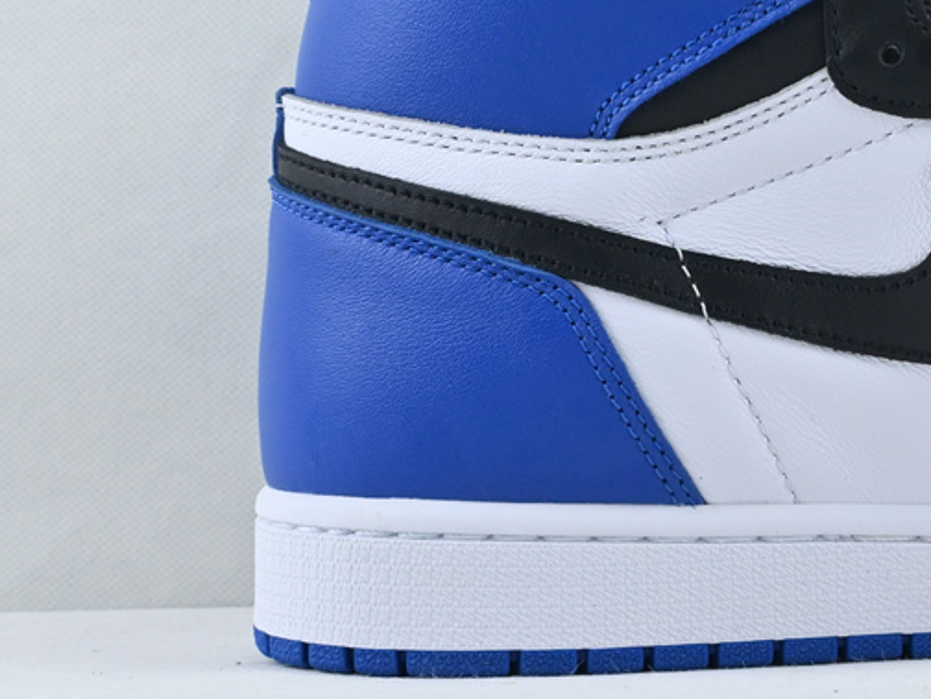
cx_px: 1047
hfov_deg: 18.3
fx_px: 2770
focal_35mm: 103
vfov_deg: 14.3
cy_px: 196
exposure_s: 1/125
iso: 1000
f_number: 10
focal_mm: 30
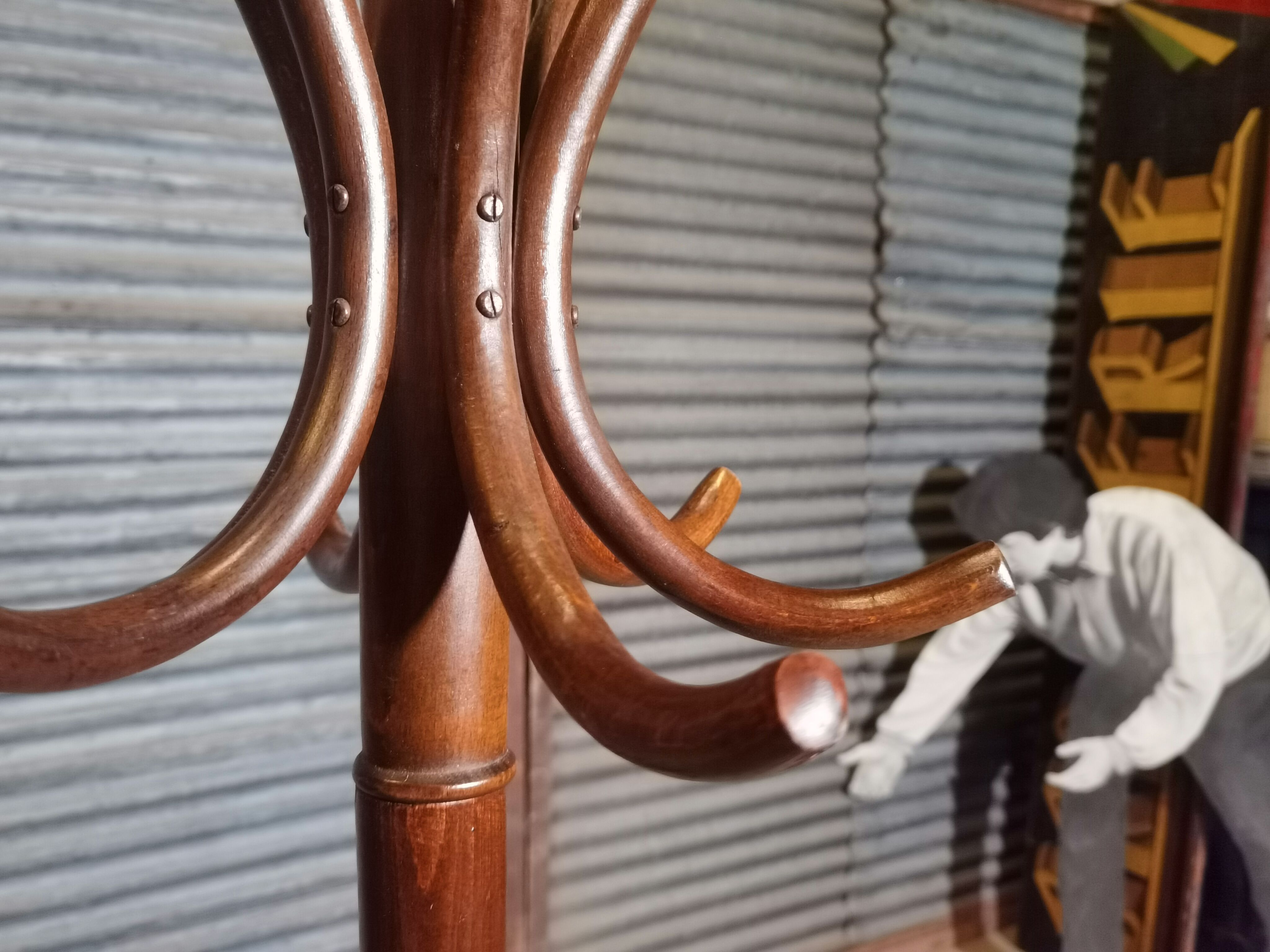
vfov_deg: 48.2
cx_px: 635
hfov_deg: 61.7
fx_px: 1064
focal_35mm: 29
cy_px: 476
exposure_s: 1/33.3
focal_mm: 6.71
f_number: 1.9
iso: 640
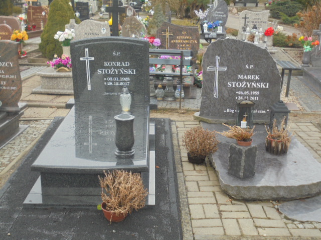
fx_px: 399
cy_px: 120
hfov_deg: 43.9
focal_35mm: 43
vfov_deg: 33.6
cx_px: 160
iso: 100
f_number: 4.5
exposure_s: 1/125
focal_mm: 7.8
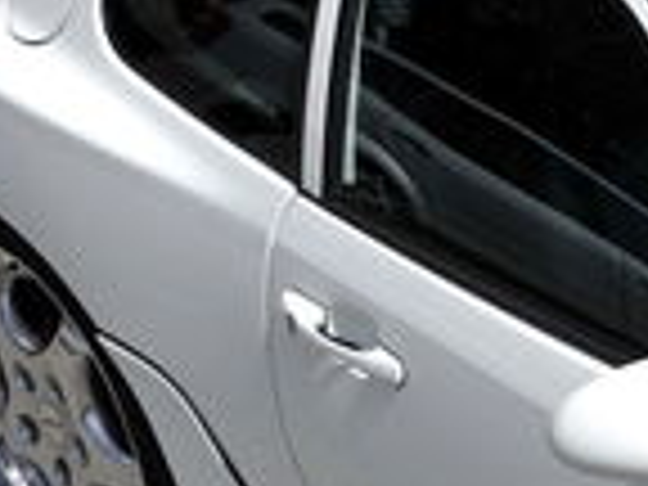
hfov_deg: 7.3
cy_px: 594
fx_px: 4848
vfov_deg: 5.7
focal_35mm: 259
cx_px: 1382
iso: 50
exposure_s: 1/1000
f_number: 4.5
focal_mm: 38
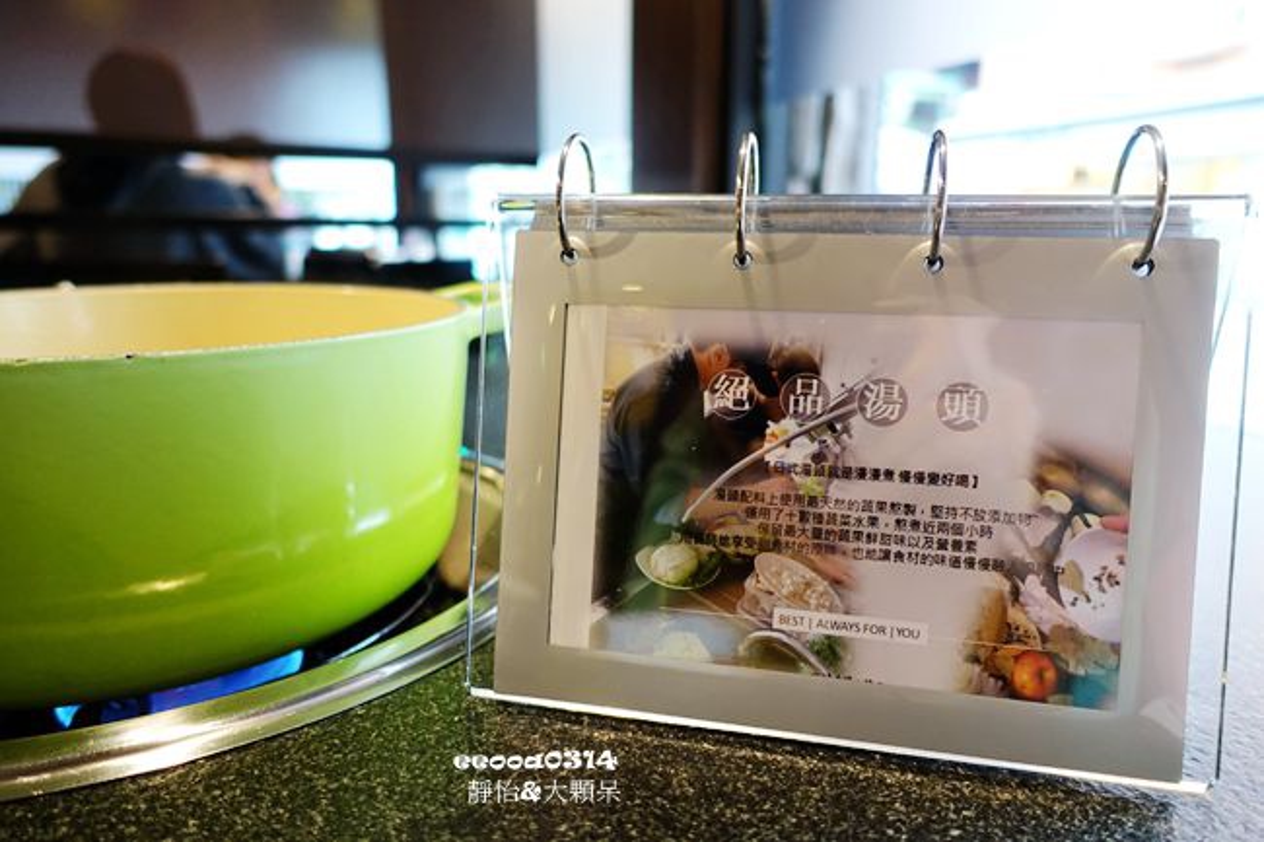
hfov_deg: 73.8
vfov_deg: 53.1
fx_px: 842
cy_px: 421
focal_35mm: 24
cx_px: 632
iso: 640
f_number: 1.8
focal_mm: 8.8
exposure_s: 1/30
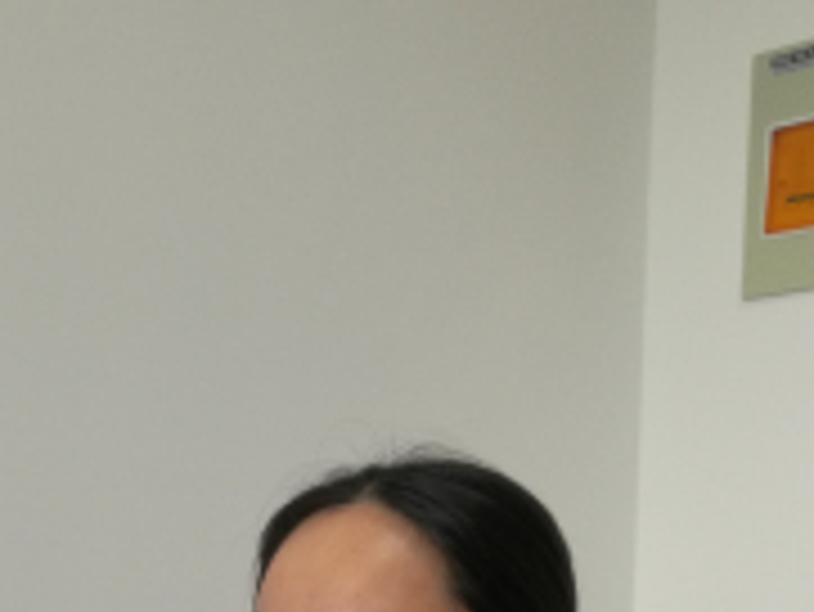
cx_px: 31
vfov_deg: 16.9
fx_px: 1930
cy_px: 810
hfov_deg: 23.0
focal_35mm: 82
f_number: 2
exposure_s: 1/33.3
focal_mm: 4.04
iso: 80
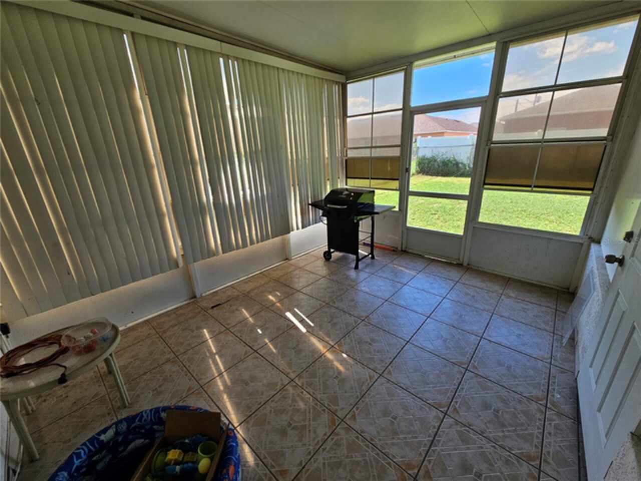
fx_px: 241
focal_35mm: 13
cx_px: 320
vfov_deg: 89.9
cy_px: 240
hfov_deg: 106.2
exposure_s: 1/242
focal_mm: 2.2
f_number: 2.2
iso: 64
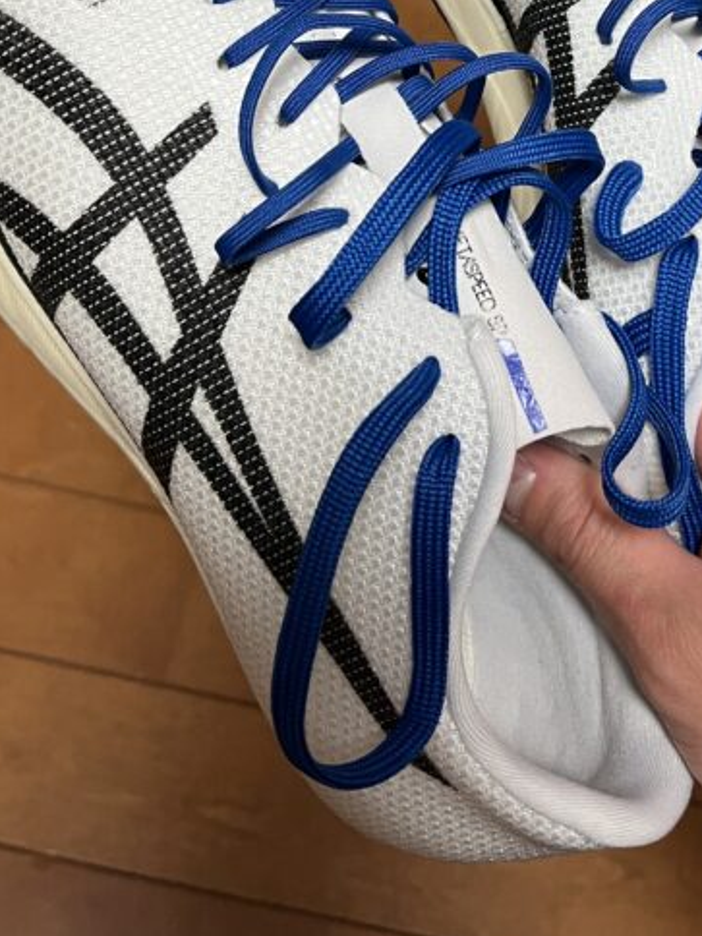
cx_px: 551
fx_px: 1487
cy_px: -2
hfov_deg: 26.1
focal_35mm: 55
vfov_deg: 32.2
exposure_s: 1/50
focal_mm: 5.1
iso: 160
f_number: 1.6
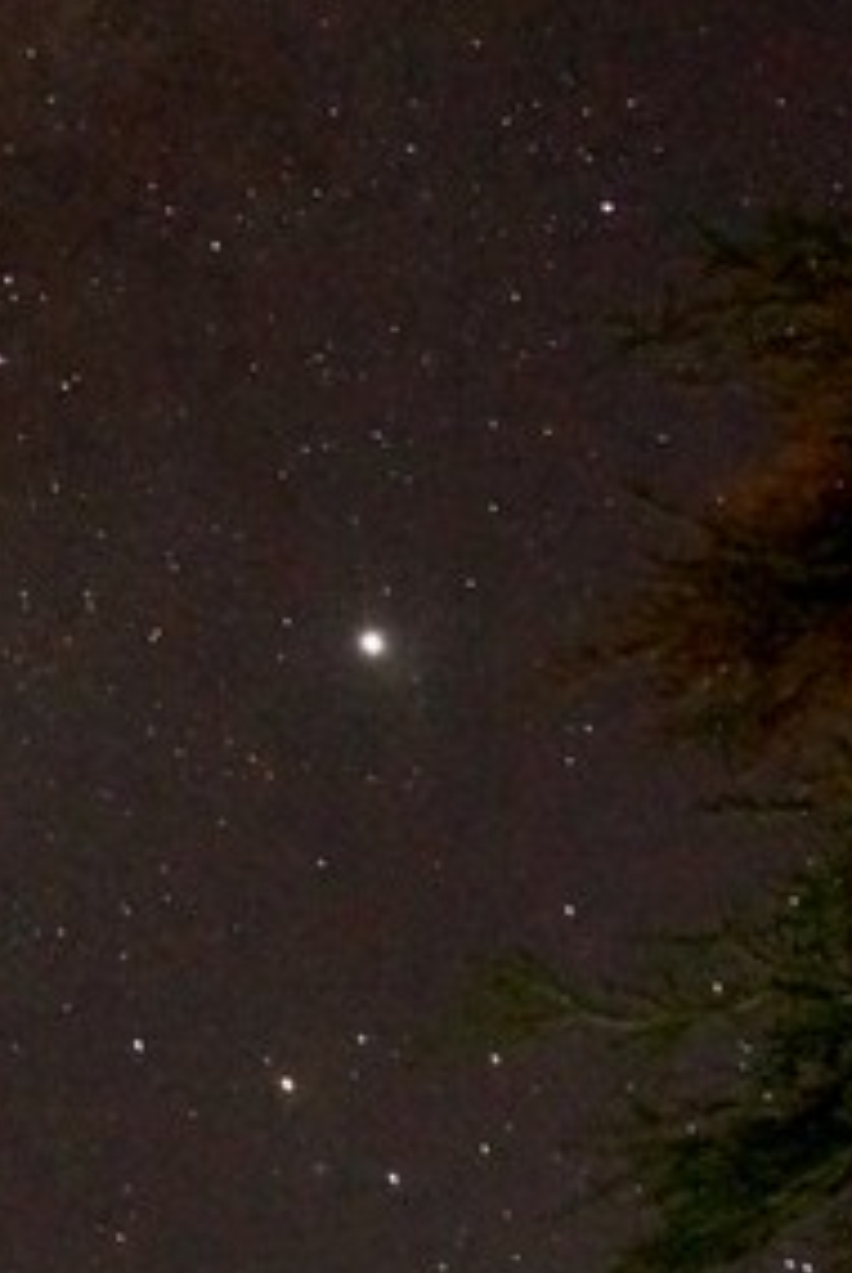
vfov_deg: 19.8
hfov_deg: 12.7
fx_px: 3577
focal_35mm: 101
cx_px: -520
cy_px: 92
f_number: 3.5
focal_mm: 16
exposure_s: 15
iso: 3200
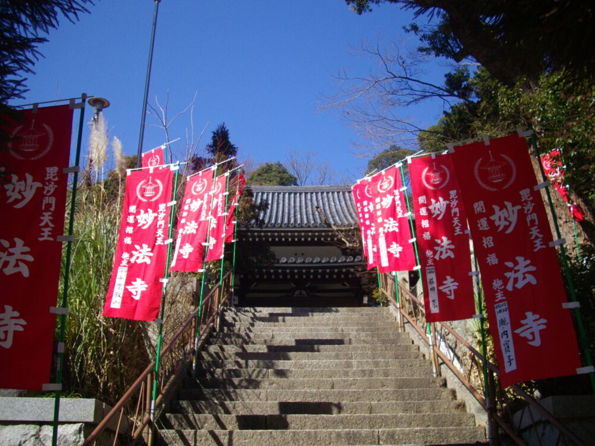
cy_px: 227
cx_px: 300
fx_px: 653
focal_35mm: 38
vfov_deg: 37.7
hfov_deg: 49.0
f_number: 5.6
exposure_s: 1/320
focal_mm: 6.2
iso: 100
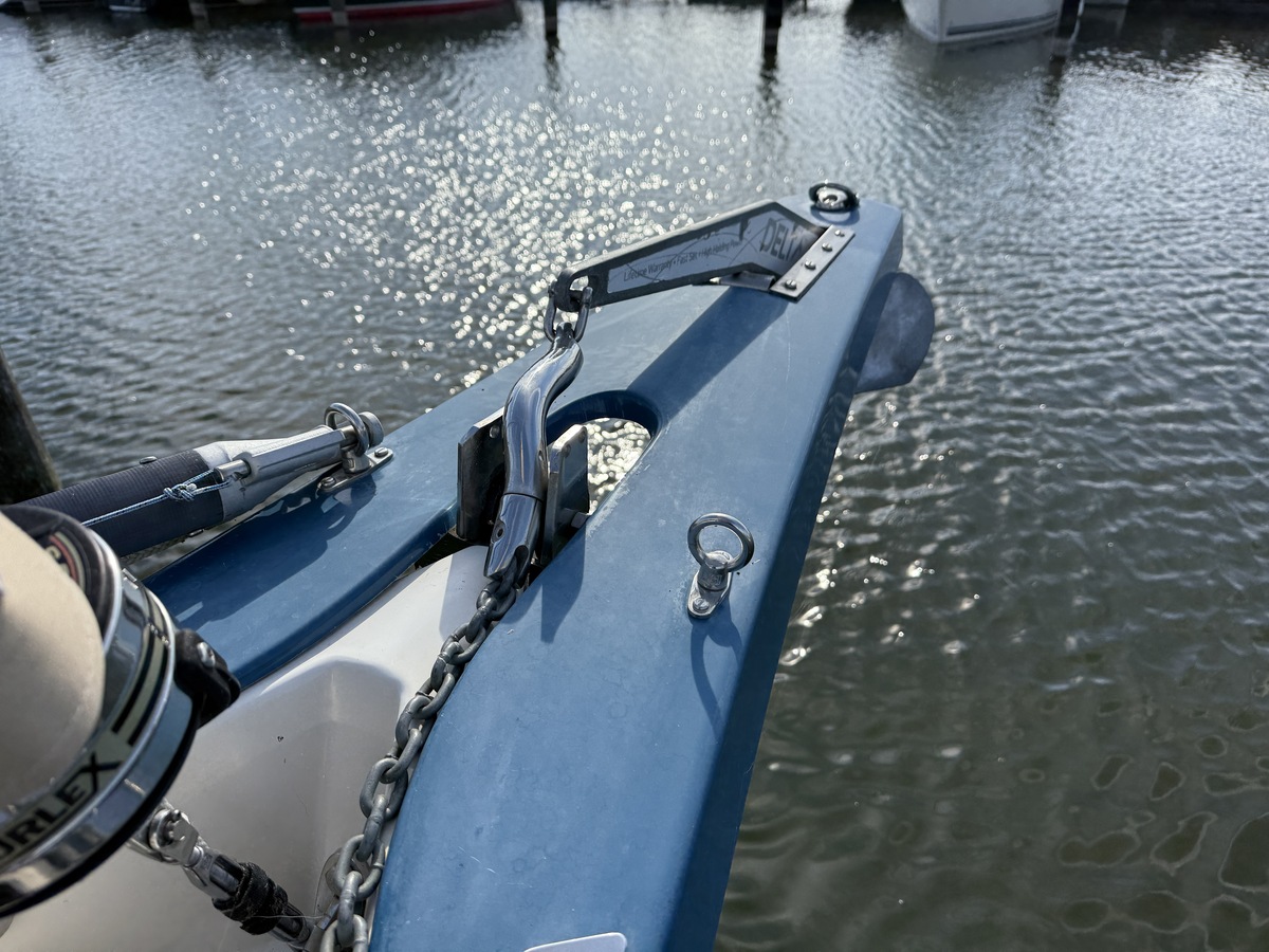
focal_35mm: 24
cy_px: 476
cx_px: 634
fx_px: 880
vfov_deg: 56.8
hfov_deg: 71.6
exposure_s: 1/3953
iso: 80
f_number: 1.78
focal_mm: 6.76
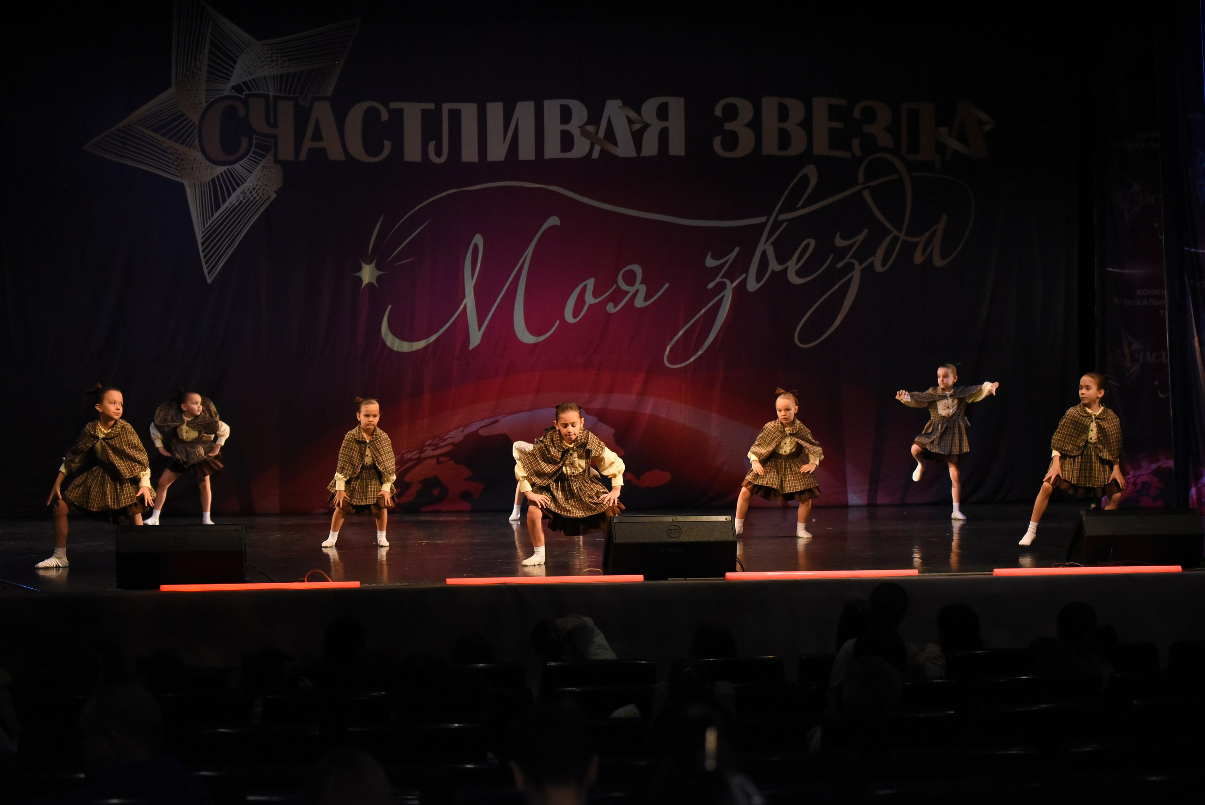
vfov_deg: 19.5
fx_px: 2344
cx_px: 602
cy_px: 402
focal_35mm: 70
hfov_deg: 28.8
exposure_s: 1/800
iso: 5000
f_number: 3.2
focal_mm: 70
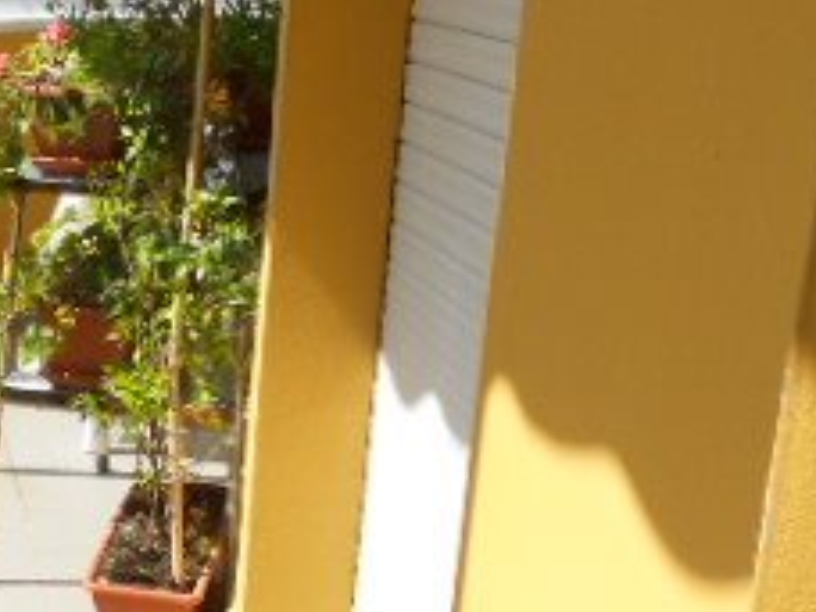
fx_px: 1721
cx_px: -197
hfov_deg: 24.0
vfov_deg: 20.2
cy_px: 336
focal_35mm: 73
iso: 80
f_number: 3.2
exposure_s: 1/500
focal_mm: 4.6
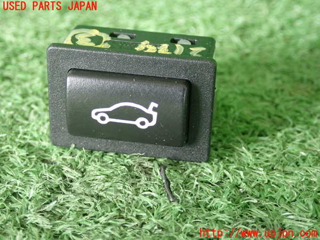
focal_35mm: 77
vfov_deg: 19.1
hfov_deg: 25.3
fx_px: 712
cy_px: 120
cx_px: 160
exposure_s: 1/50
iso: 800
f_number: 4.1
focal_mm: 13.65
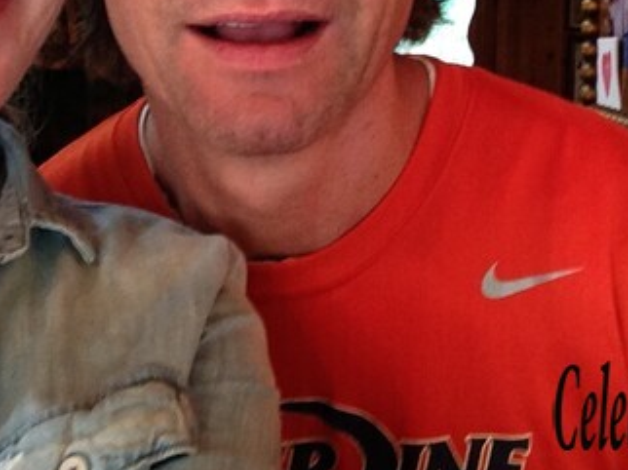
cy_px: 40
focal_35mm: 68
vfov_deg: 21.1
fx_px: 1233
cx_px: 342
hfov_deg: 28.6
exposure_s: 1/30
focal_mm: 2.18
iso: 125
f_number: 2.4
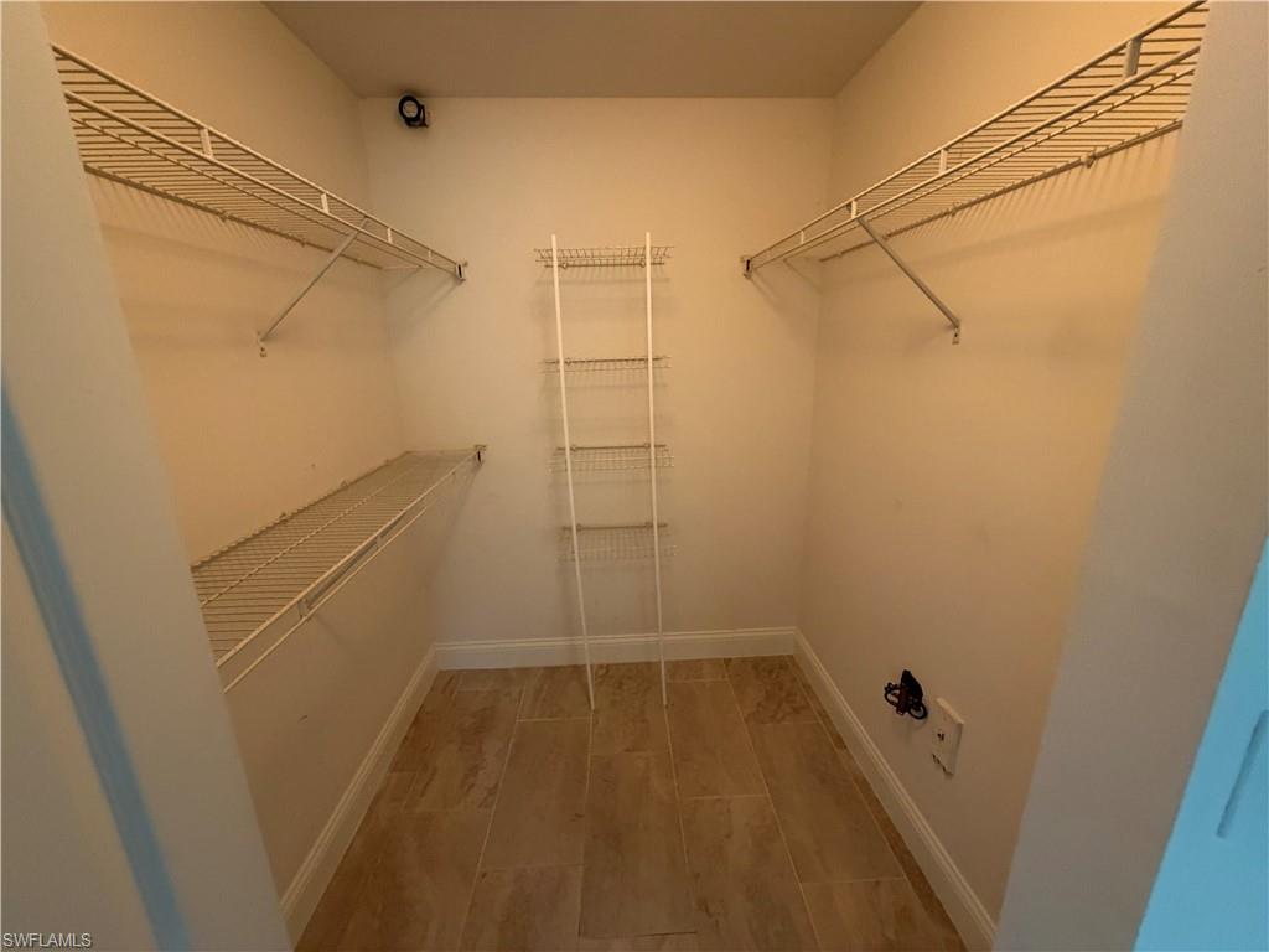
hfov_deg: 102.1
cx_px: 634
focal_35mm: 14
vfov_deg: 85.7
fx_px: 513
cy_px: 476
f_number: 2.2
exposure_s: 1/60
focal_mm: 2.22
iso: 500
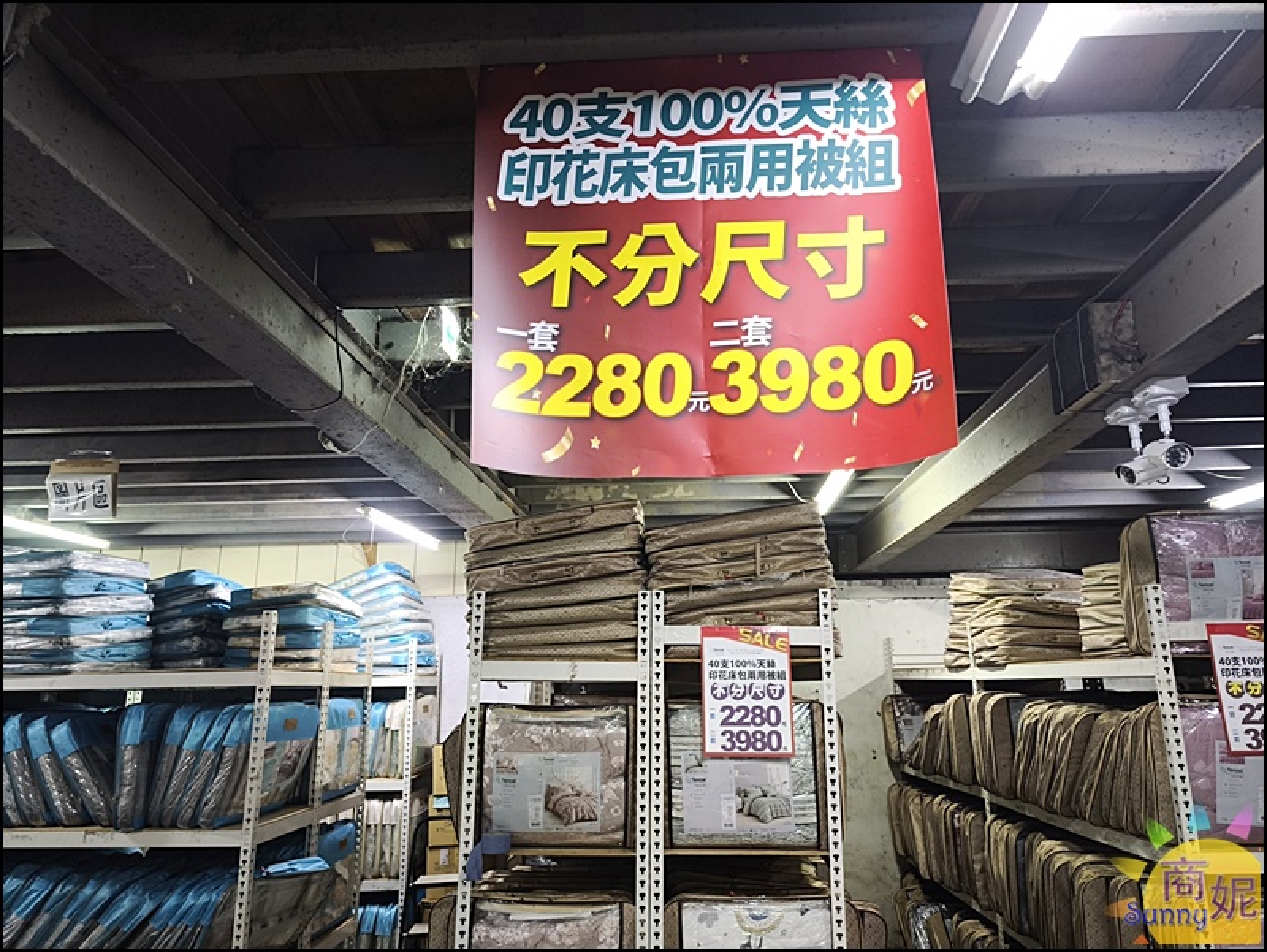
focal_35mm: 23
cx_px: 634
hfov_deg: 73.9
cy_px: 476
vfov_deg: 58.9
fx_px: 842
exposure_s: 1/60
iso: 800
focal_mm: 6.57
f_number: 1.6
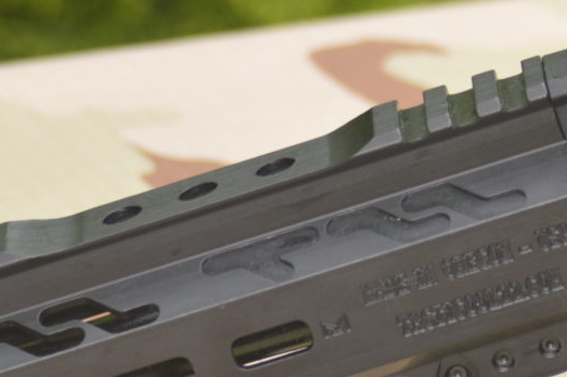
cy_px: 290
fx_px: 5083
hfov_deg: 6.4
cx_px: 291
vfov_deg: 4.2
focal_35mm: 323
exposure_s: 1/125
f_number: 4
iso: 140
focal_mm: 55
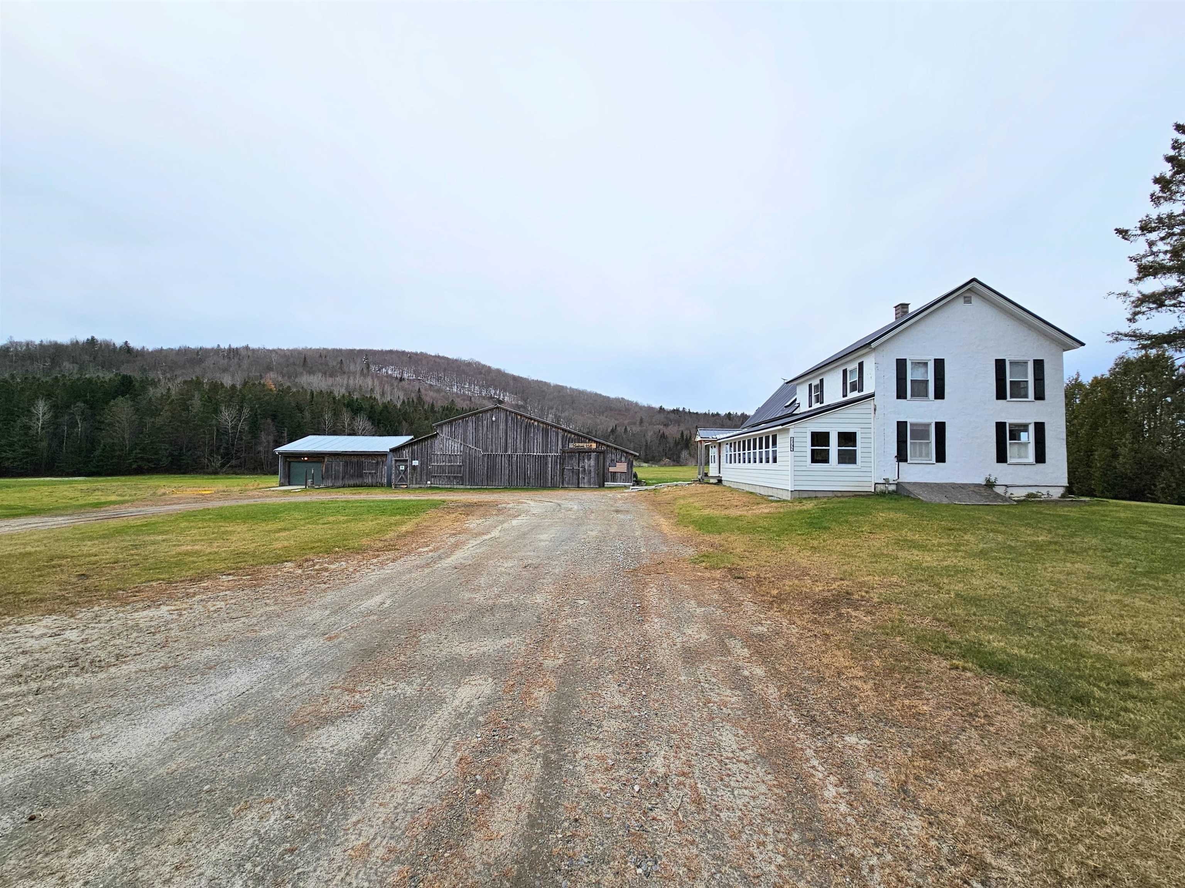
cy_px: 444
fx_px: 445
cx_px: 592
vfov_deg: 89.9
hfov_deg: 106.2
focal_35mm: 13
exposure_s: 1/1844
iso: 50
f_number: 2.2
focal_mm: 2.2
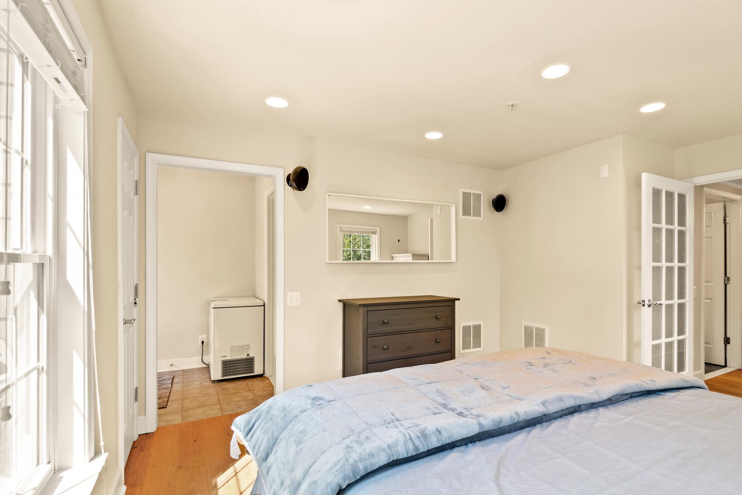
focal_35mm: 17
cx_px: 406
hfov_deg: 93.0
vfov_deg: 70.2
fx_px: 350
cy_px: 277
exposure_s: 1/3
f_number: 8
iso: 100
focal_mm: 10
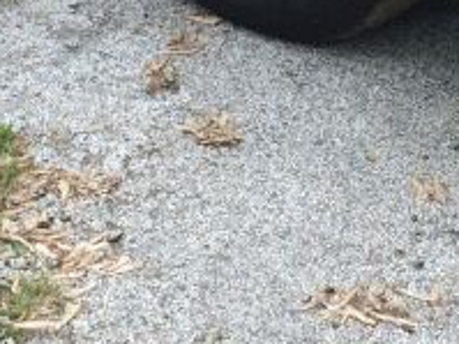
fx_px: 1975
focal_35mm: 149
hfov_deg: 13.2
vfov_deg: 9.8
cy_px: -88
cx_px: 318
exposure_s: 1/279
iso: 32
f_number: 2.2
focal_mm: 4.15
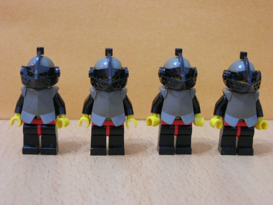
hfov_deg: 31.7
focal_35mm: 61
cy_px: 102
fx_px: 481
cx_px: 136
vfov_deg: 24.0
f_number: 3.5
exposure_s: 1/3.6
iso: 159
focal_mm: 12.7
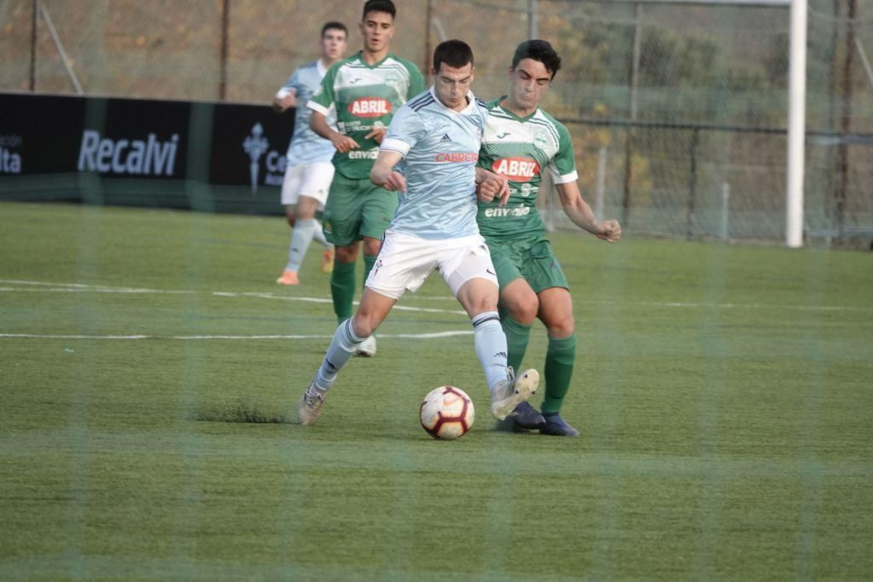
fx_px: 14526
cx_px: 436
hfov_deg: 3.4
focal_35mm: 599
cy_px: 291
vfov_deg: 2.3
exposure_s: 1/500
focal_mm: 219.76
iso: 640
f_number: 4
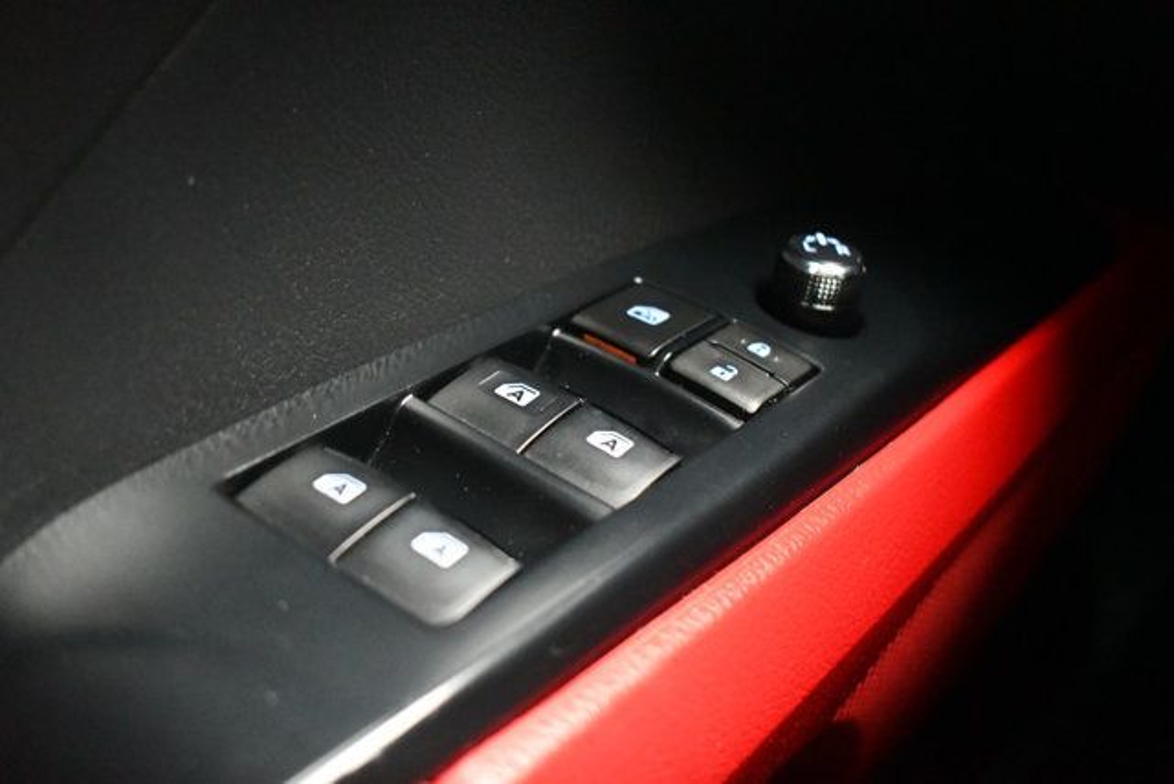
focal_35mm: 48
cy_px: 392
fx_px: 1566
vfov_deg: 28.1
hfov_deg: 41.1
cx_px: 587
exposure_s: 1/60
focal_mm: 32
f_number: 4.5
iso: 11400
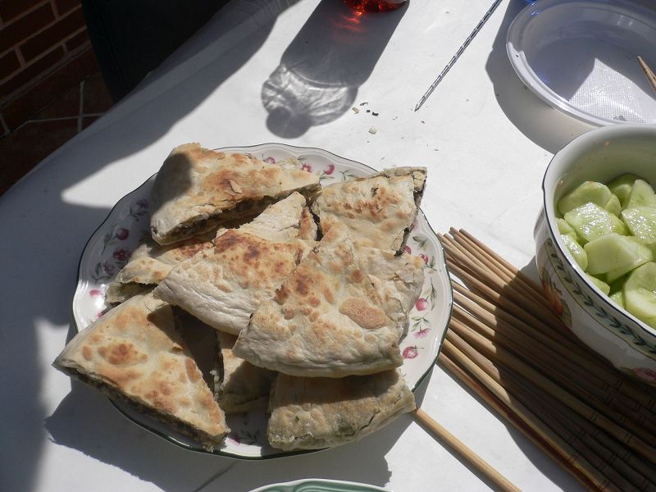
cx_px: 328
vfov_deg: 40.7
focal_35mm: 35
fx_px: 663
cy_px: 246
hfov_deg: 52.6
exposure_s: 1/800
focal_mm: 5.8
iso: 64
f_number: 5.6
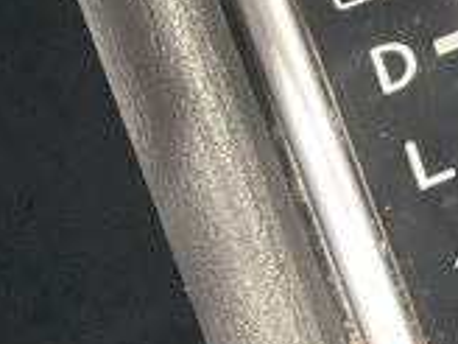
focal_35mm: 170
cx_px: 975
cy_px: -308
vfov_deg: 8.4
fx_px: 2249
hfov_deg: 10.5
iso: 160
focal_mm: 3
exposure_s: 1/50
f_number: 1.8
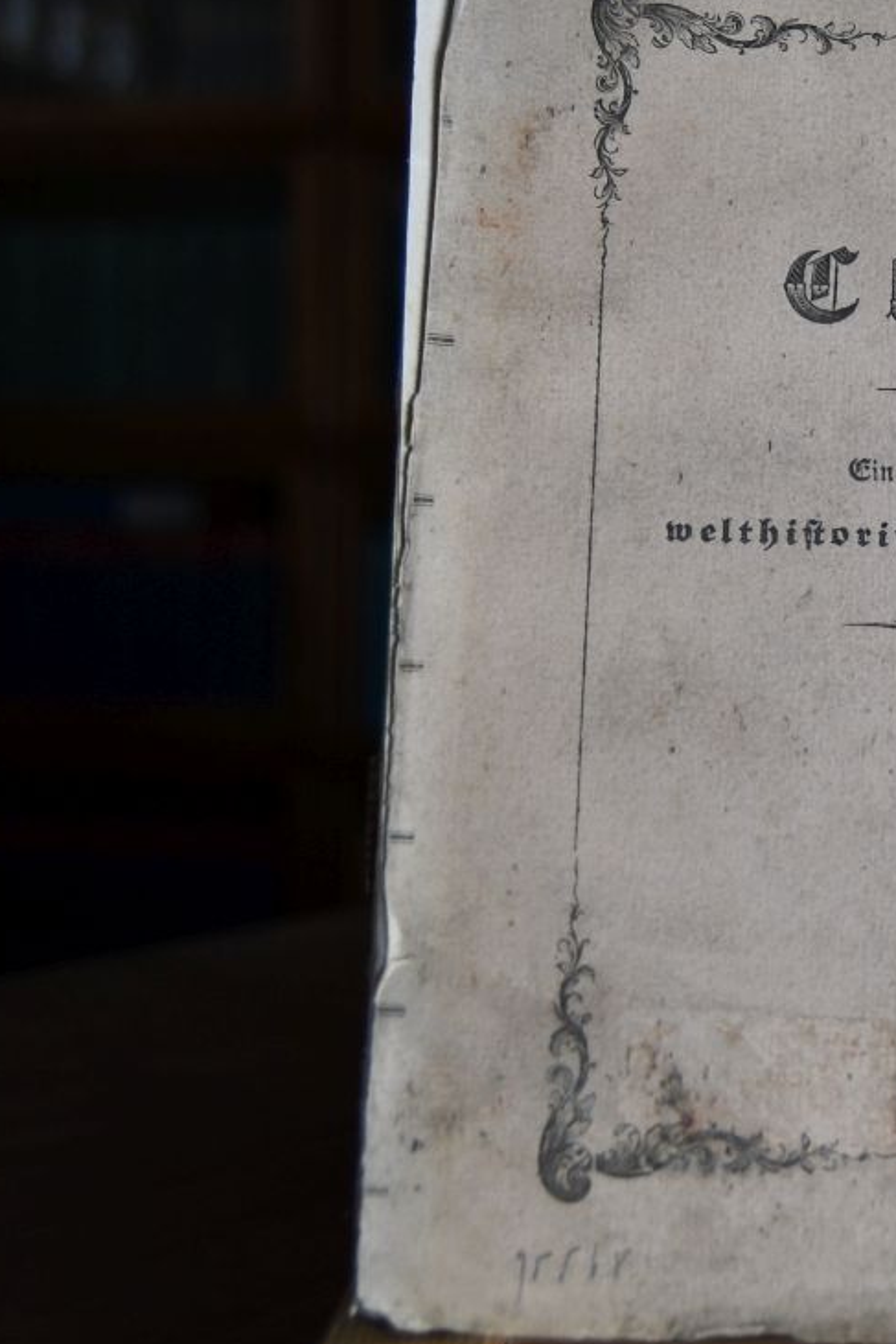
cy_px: 551
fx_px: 2575
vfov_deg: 29.2
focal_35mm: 69
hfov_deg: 19.2
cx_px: 911
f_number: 3.8
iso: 900
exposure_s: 1/125
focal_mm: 24
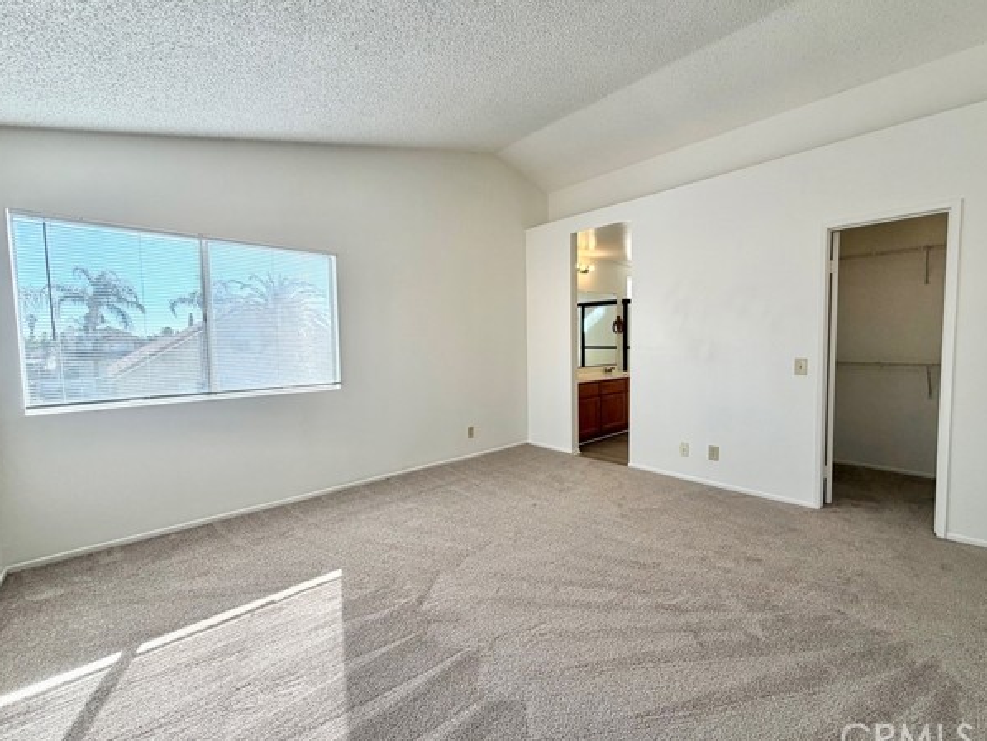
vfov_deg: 81.8
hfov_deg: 98.1
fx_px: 428
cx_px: 521
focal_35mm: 15
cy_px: 366
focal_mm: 2.22
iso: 50
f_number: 2.2
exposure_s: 1/227
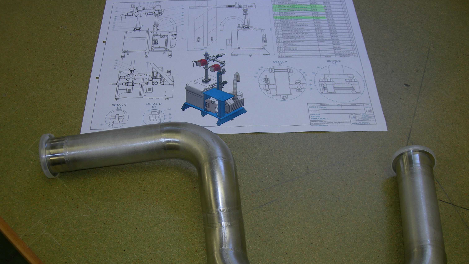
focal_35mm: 42
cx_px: 236
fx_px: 522
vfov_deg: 28.3
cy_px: 160
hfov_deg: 48.4
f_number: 2.8
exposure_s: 1/30
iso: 50
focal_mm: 7.8
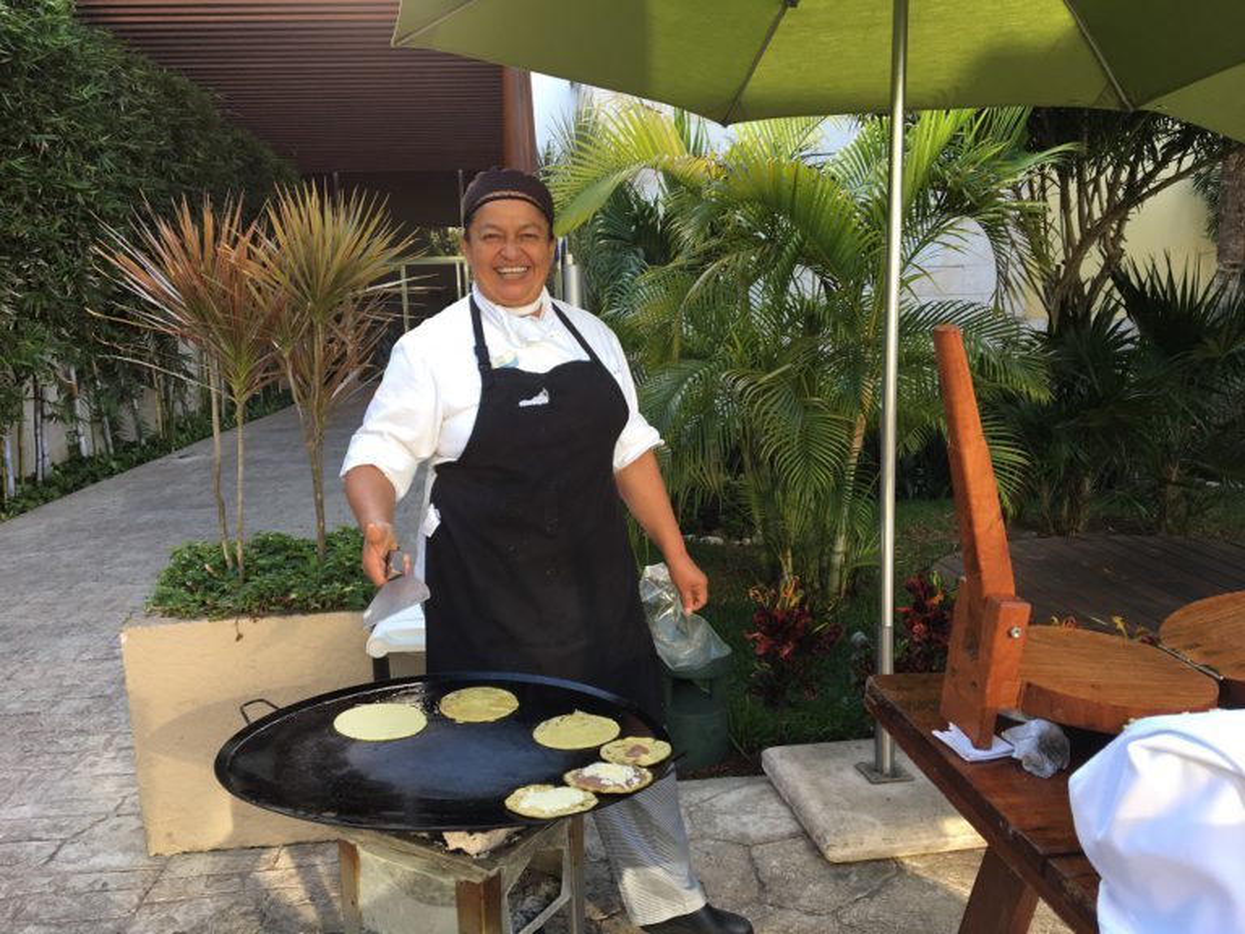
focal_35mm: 29
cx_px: 622
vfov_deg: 48.2
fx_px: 1043
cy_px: 467
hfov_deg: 61.7
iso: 32
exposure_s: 1/120
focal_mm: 4.15
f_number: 2.2
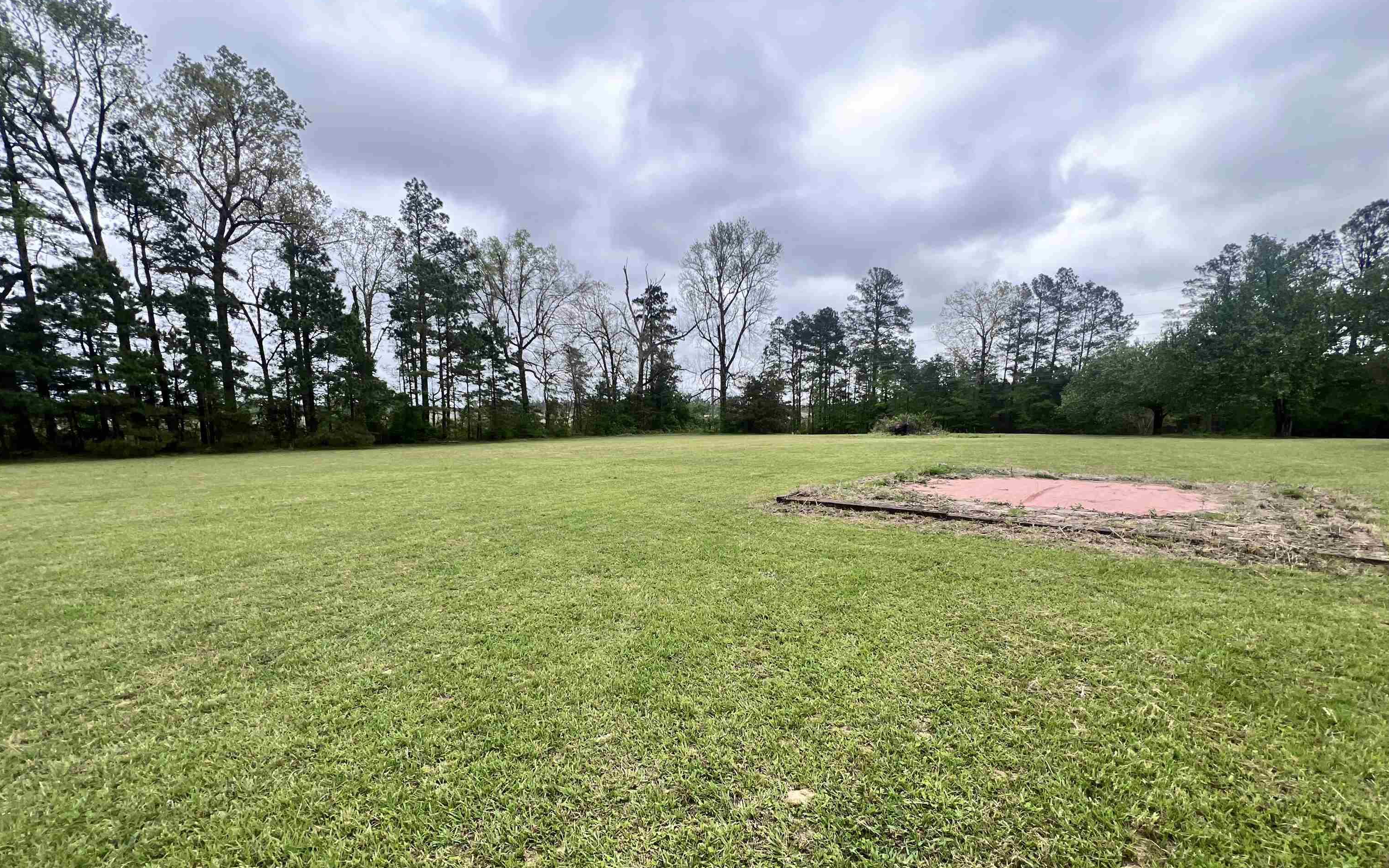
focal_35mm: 14
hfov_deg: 105.3
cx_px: 696
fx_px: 530
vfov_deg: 77.8
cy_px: 517
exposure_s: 1/416
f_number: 1.8
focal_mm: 1.57
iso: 32
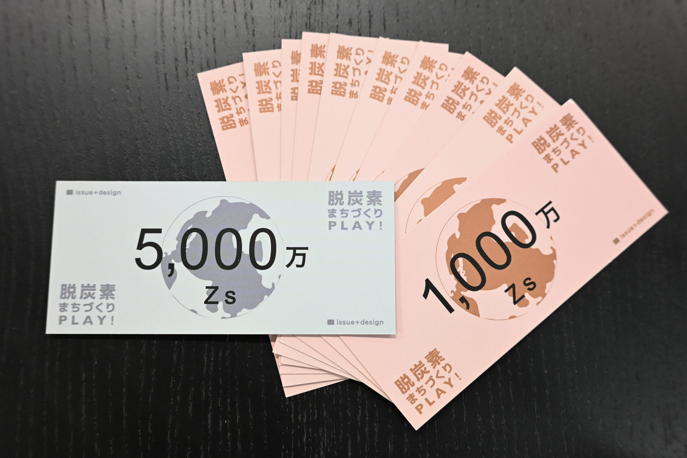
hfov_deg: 48.5
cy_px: 229
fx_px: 763
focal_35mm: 40
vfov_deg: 33.4
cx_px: 344
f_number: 5.6
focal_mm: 40
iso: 4000
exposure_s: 1/125
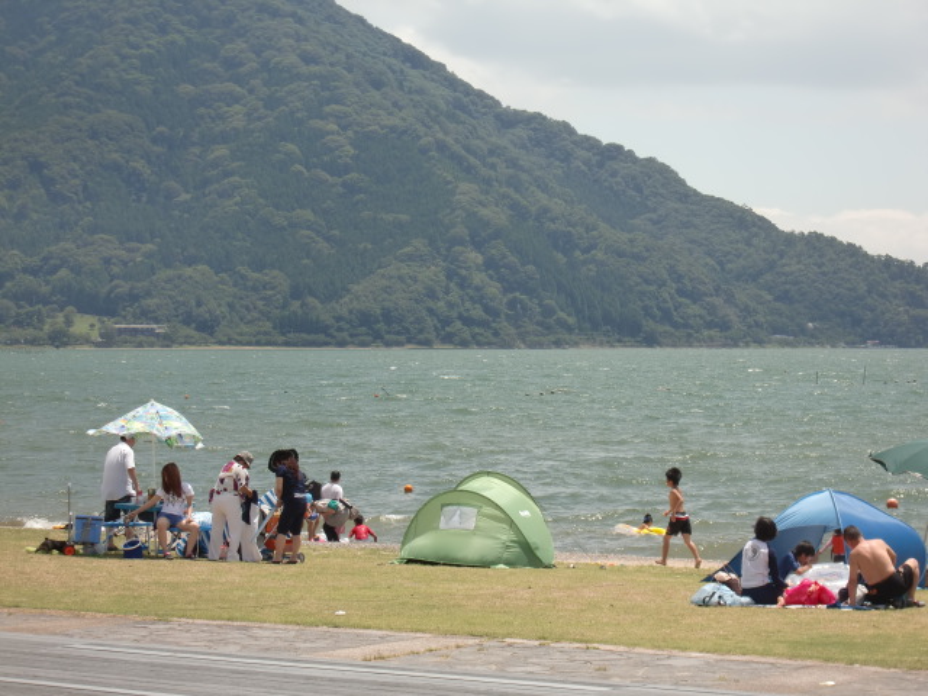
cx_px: 464
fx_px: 3003
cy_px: 348
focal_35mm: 112
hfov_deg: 17.6
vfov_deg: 13.2
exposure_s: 1/320
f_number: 5.8
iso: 64
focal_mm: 19.6
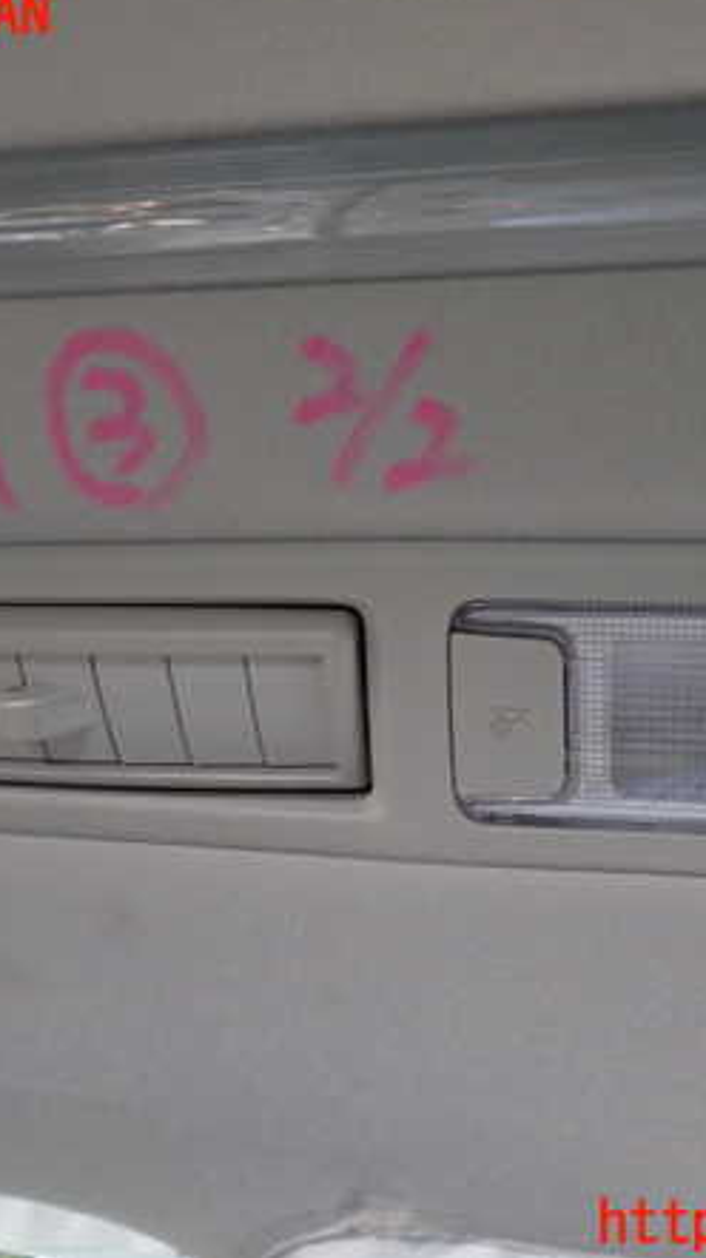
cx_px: 387
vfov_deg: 54.0
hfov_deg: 31.9
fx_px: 1234
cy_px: 620
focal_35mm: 37
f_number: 2
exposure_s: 1/30
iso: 640
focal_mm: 4.5
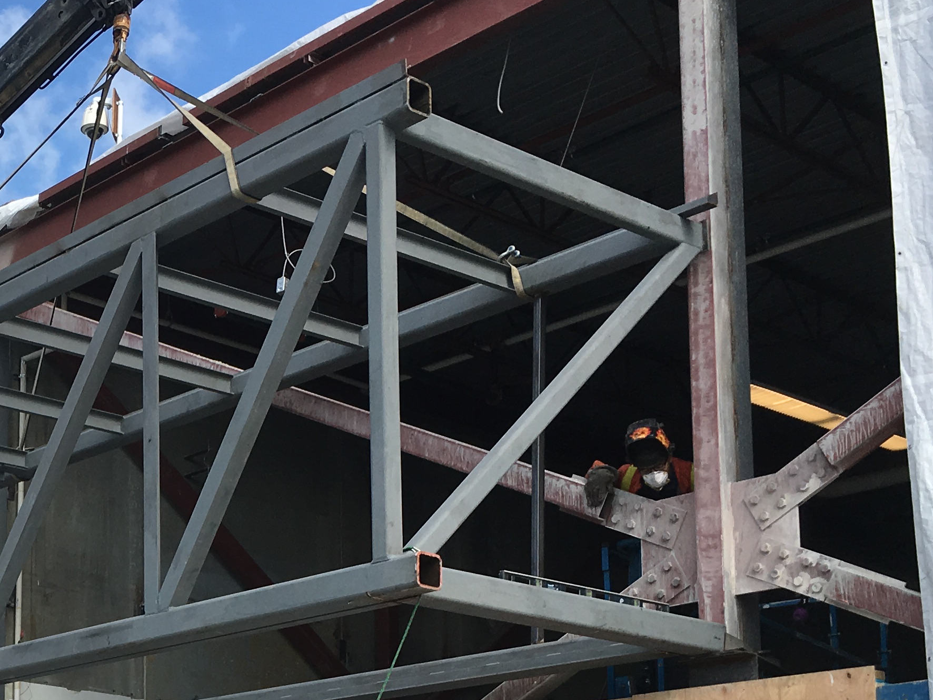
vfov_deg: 21.4
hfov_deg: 27.5
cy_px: 723
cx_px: -25
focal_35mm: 66
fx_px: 1779
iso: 25
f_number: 2.2
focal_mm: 4.15
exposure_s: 1/1282
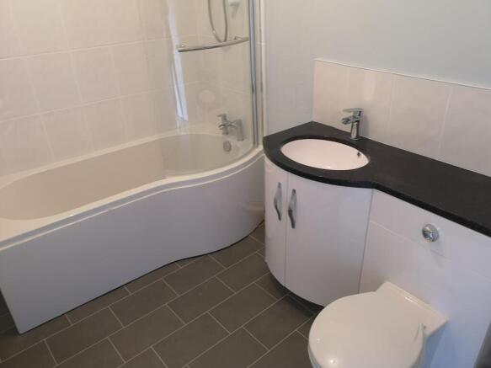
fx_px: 383
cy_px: 184
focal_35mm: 27
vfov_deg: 51.3
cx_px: 246
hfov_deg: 65.3
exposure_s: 1/25
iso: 400
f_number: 1.8
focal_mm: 3.95
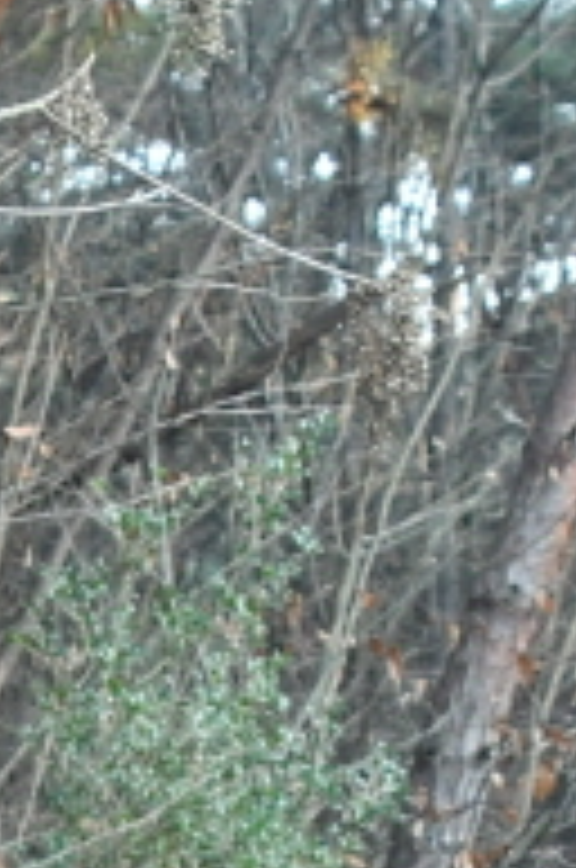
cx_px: -572
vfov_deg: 11.6
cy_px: 1381
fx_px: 4046
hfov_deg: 7.8
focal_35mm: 168
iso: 1000
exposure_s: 1/80
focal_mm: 21
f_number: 4.5
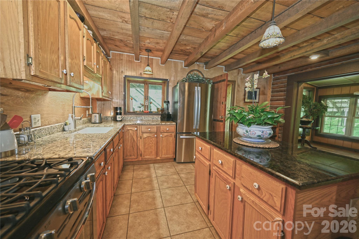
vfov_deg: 81.2
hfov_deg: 104.3
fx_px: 140
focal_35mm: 14
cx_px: 180
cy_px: 120
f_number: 4
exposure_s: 1/60
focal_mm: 14
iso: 900
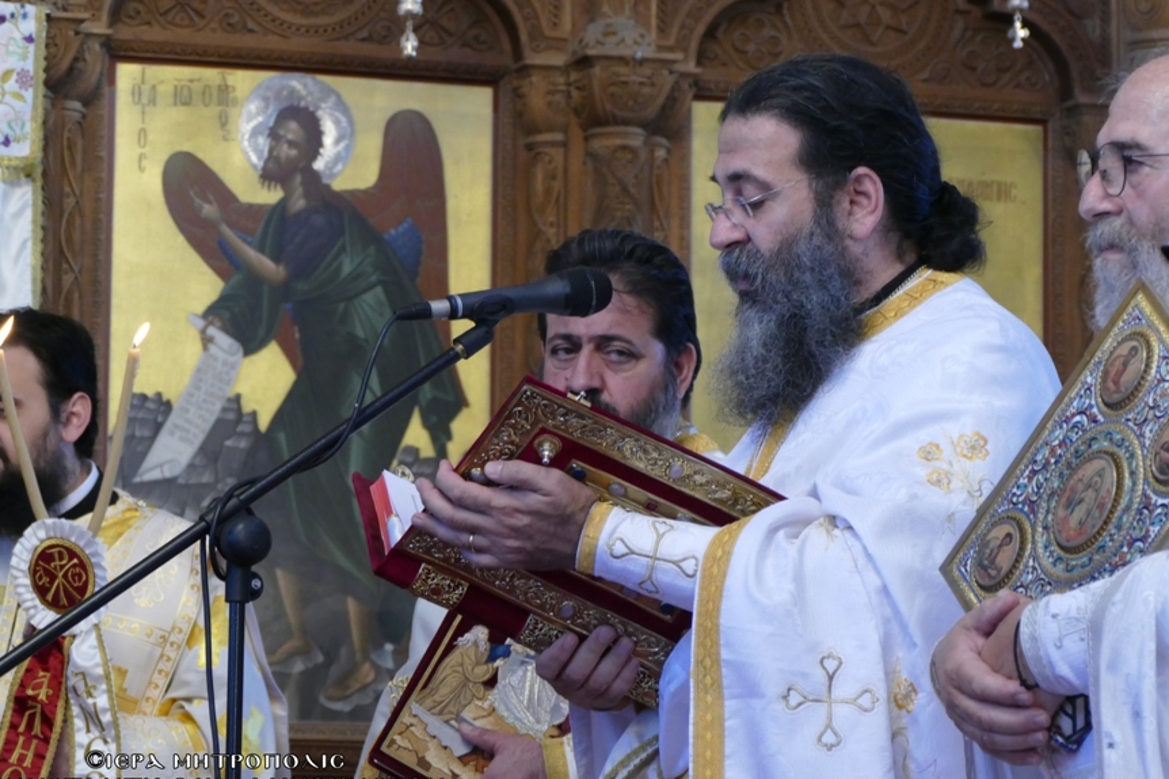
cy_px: 399
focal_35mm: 166
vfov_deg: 8.3
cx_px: 602
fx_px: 5388
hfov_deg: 12.4
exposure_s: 1/80
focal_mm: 54.2
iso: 1250
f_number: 3.9
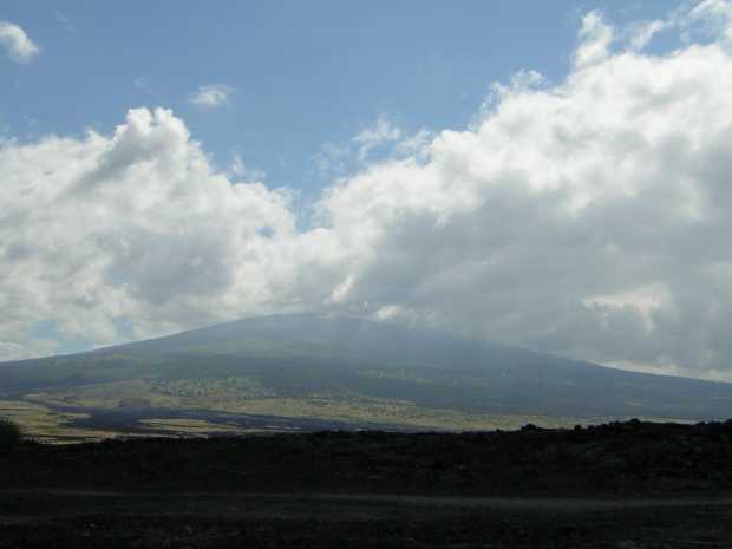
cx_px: 366
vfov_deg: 25.2
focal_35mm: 58
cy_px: 274
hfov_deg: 33.2
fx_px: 1226
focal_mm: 7.6
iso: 50
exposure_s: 1/585
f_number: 6.6
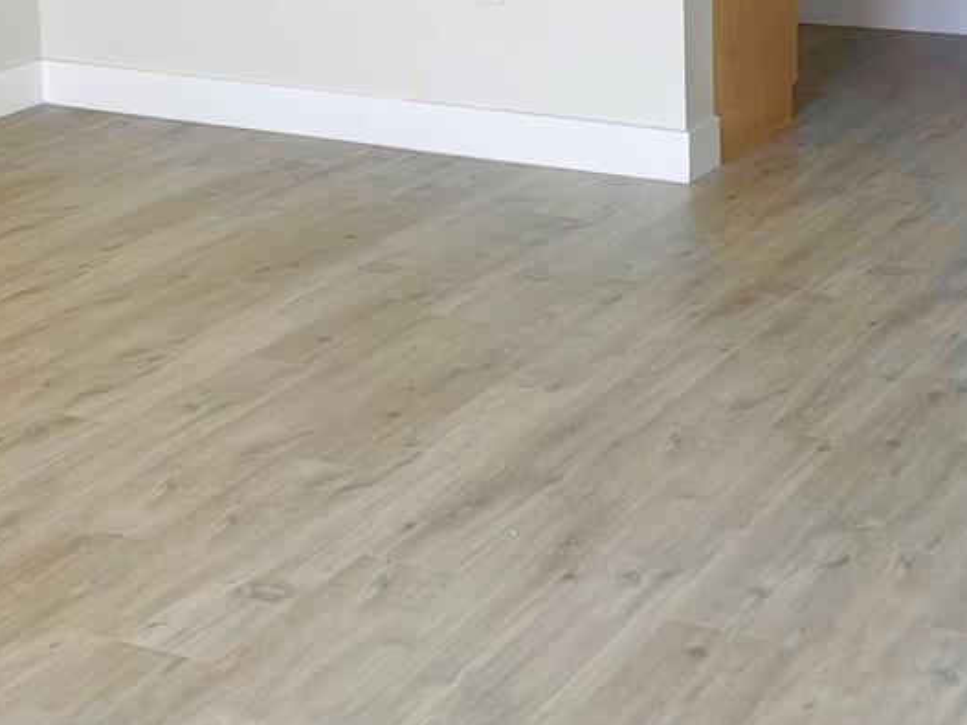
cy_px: 26
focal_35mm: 79
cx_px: 519
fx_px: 2206
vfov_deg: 18.2
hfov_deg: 24.7
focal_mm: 4.2
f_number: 1.6
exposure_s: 1/138
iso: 32
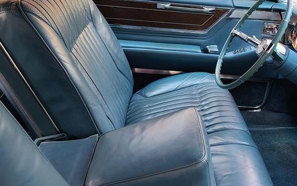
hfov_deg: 52.2
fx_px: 299
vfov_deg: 34.4
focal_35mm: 37
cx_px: 186
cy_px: 81
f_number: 1.8
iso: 125
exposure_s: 1/59
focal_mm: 5.4
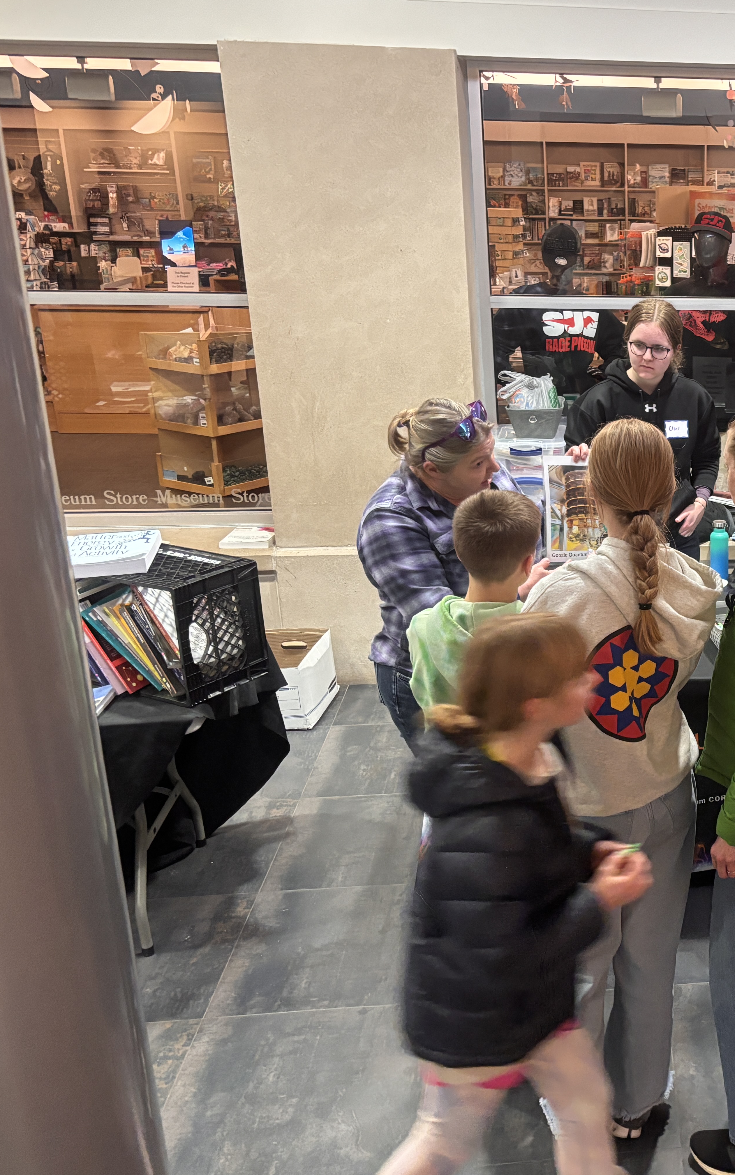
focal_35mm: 39
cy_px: 582
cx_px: 774
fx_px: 1250
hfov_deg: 30.0
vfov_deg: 50.4
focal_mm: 5.96
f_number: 1.6
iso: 640
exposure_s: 1/40
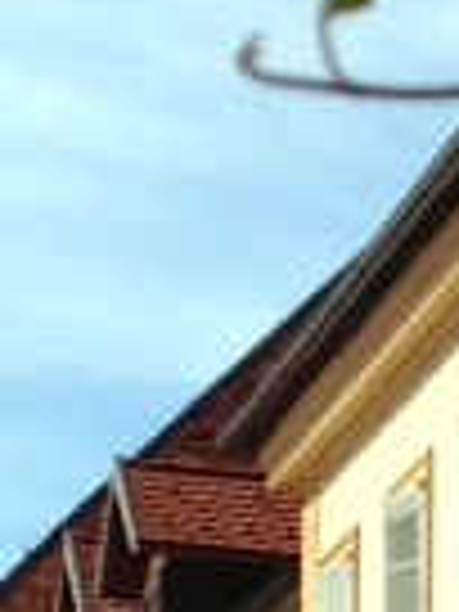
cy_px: 1588
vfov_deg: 7.0
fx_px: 4667
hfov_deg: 5.5
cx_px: 936
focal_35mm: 264
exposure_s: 1/1672
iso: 50
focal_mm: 4.28
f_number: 2.4
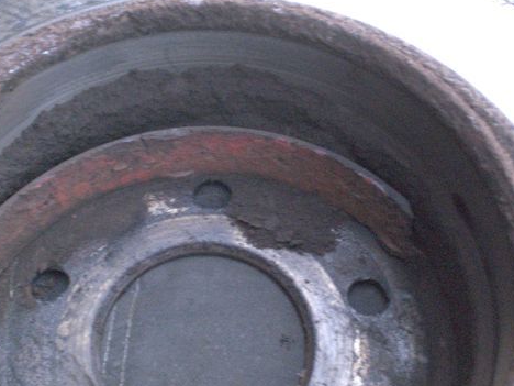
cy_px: 161
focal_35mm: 52
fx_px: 772
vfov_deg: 28.0
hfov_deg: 36.6
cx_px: 194
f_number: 3.1
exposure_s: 1/40
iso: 800
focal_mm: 6.3
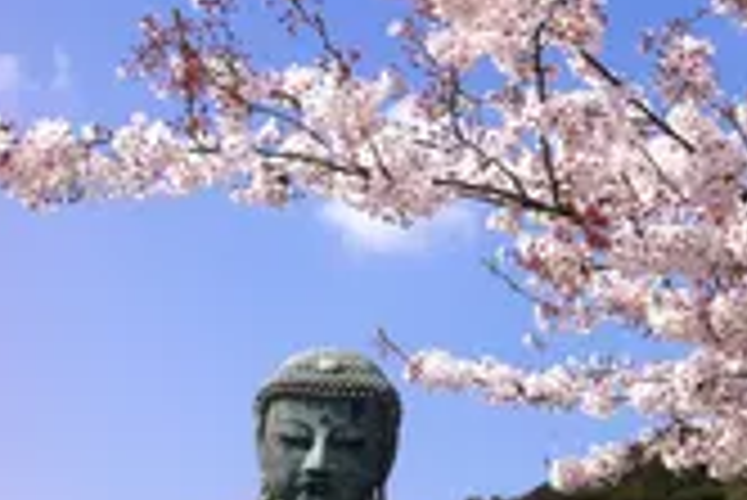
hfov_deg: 23.0
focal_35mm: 83
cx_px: 819
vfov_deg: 16.5
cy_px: 261
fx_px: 1724
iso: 80
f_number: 2.8
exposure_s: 1/1257
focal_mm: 3.85
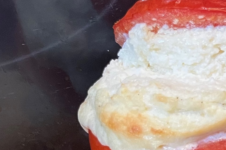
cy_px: 252
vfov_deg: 11.4
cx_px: 418
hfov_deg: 15.4
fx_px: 709
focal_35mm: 113
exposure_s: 1/50
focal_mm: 5.1
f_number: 1.6
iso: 125
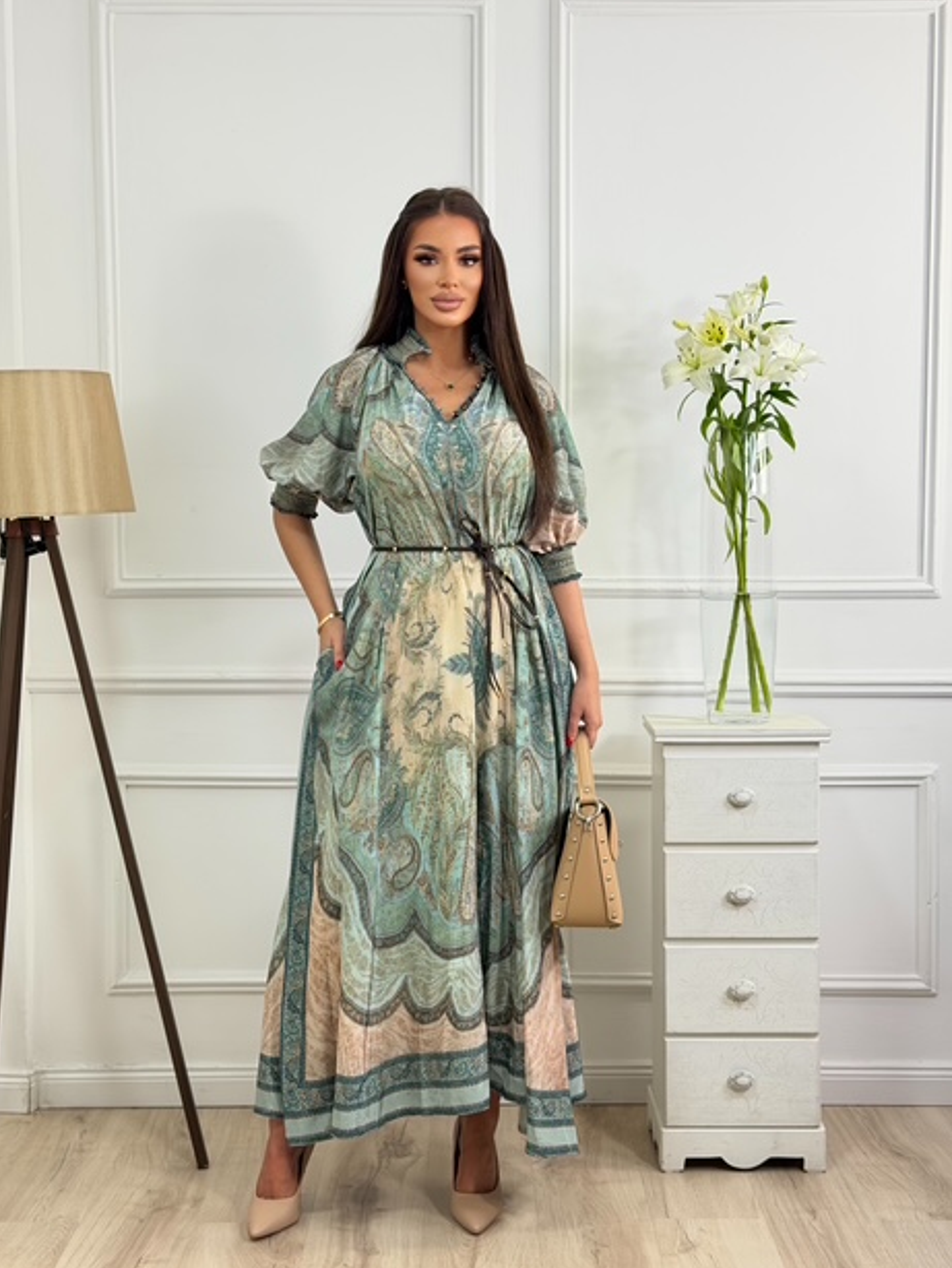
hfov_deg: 29.1
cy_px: 628
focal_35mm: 50
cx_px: 479
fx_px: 1832
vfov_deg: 38.2
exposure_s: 1/50
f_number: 1.78
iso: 64
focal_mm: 6.76
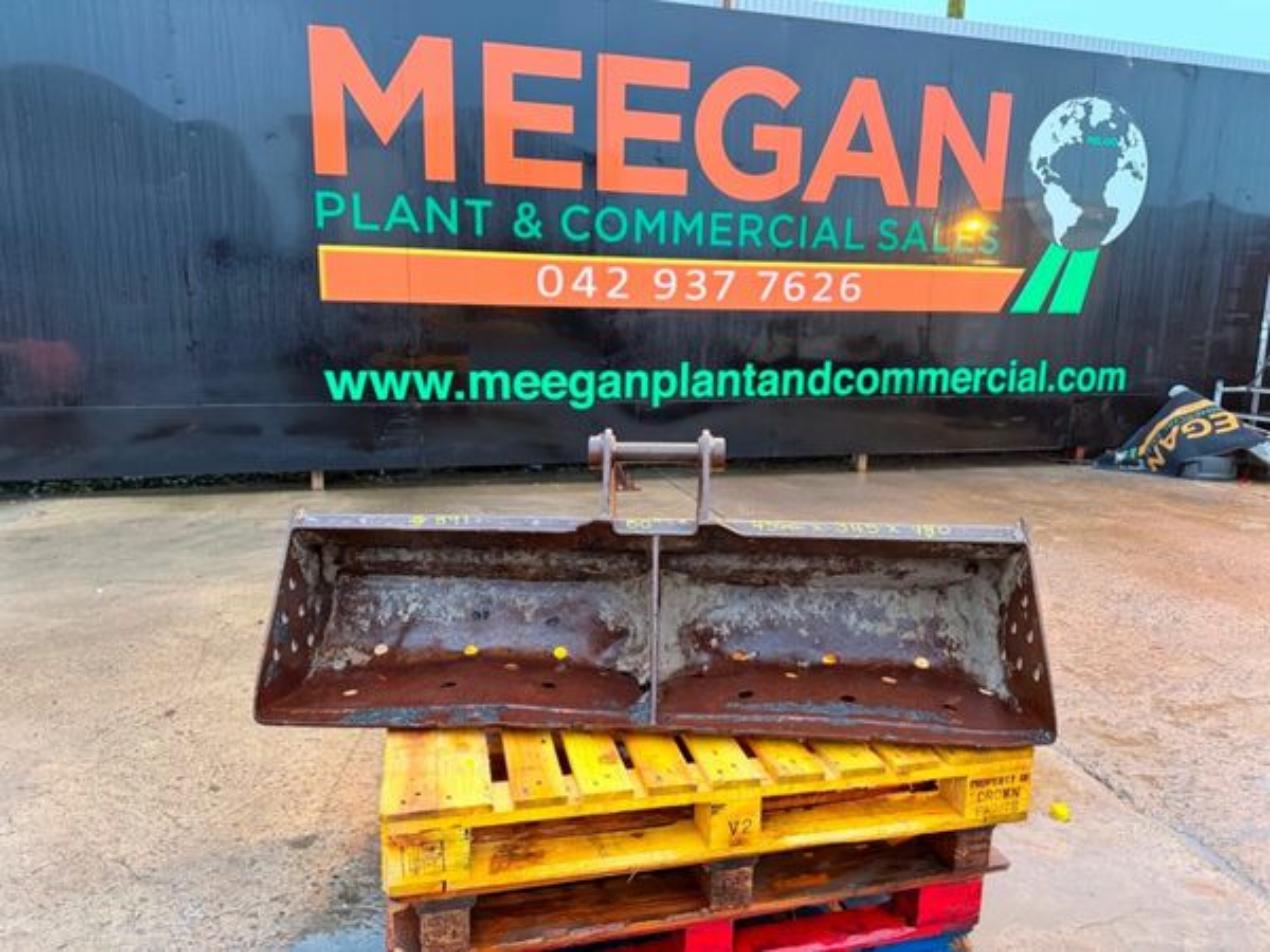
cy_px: 476
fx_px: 881
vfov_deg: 56.8
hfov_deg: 71.6
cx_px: 635
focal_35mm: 24
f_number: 1.78
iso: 500
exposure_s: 1/50
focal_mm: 6.76
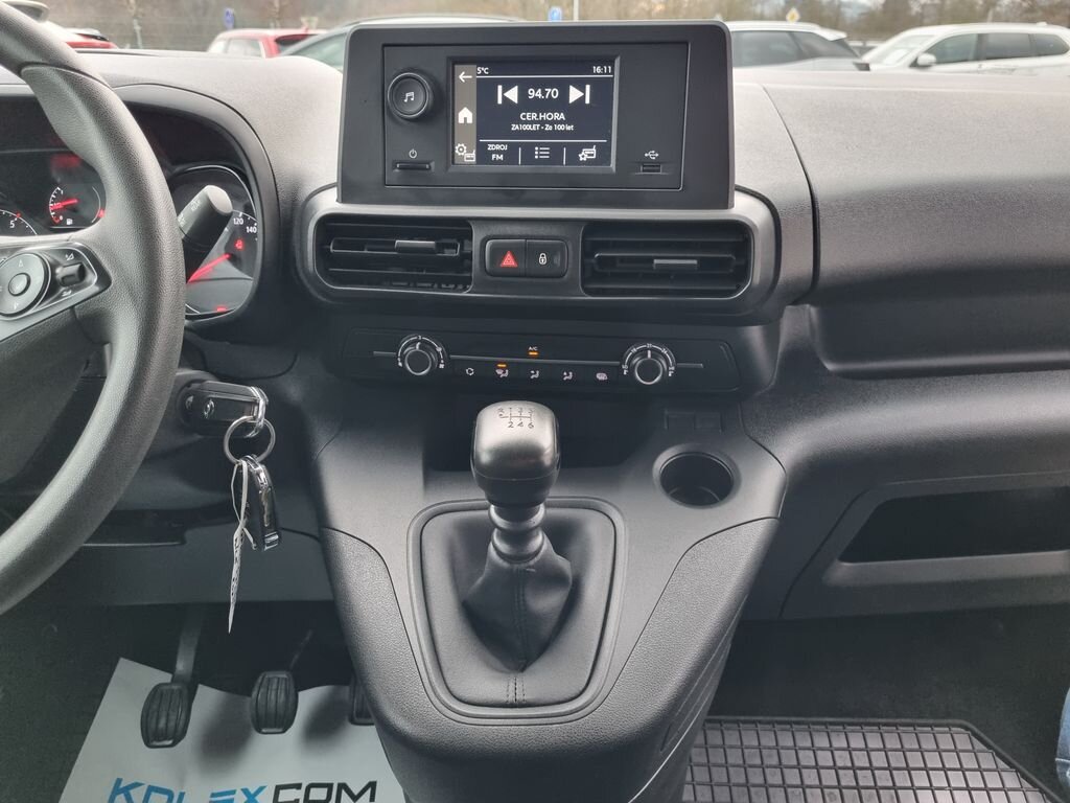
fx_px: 804
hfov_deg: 67.3
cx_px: 535
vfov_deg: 53.1
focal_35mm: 26
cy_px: 402
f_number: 1.8
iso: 640
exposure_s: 1/50
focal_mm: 5.4
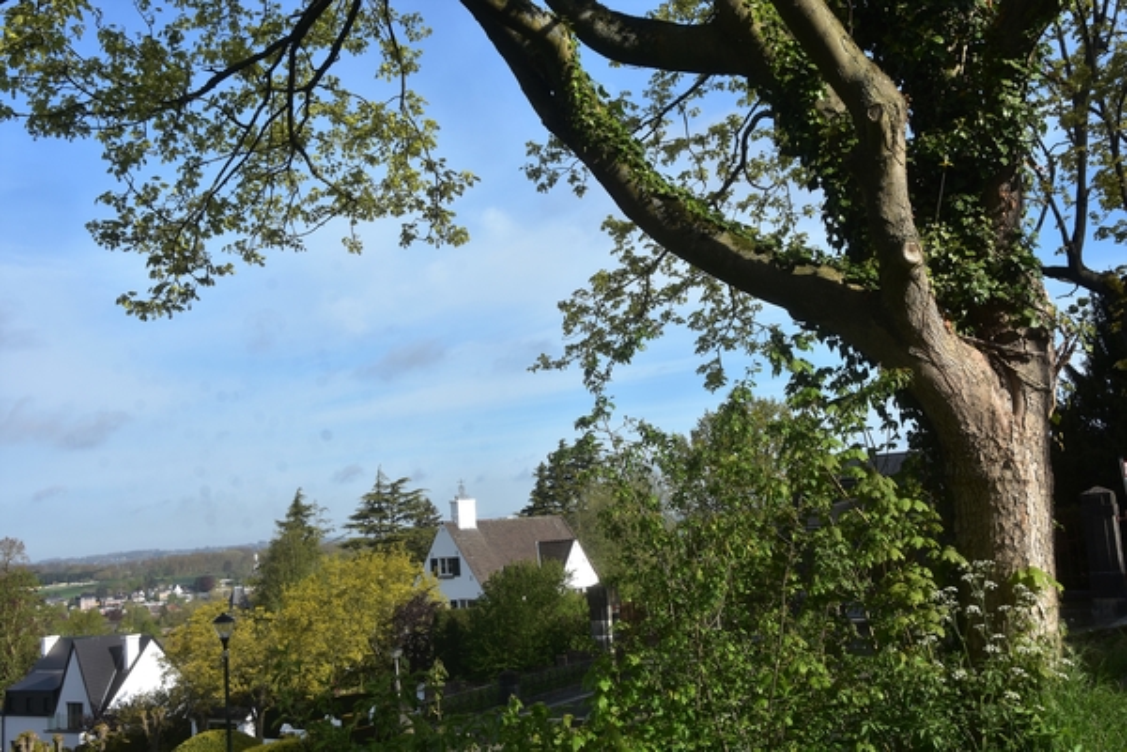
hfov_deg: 49.6
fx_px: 1221
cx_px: 564
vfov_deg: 34.2
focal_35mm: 39
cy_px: 376
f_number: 11
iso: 125
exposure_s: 1/125
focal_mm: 26
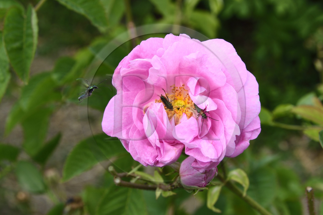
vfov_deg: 19.4
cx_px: 162
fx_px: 628
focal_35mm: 70
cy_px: 108
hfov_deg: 28.8
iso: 400
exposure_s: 1/250
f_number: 16
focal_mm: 70
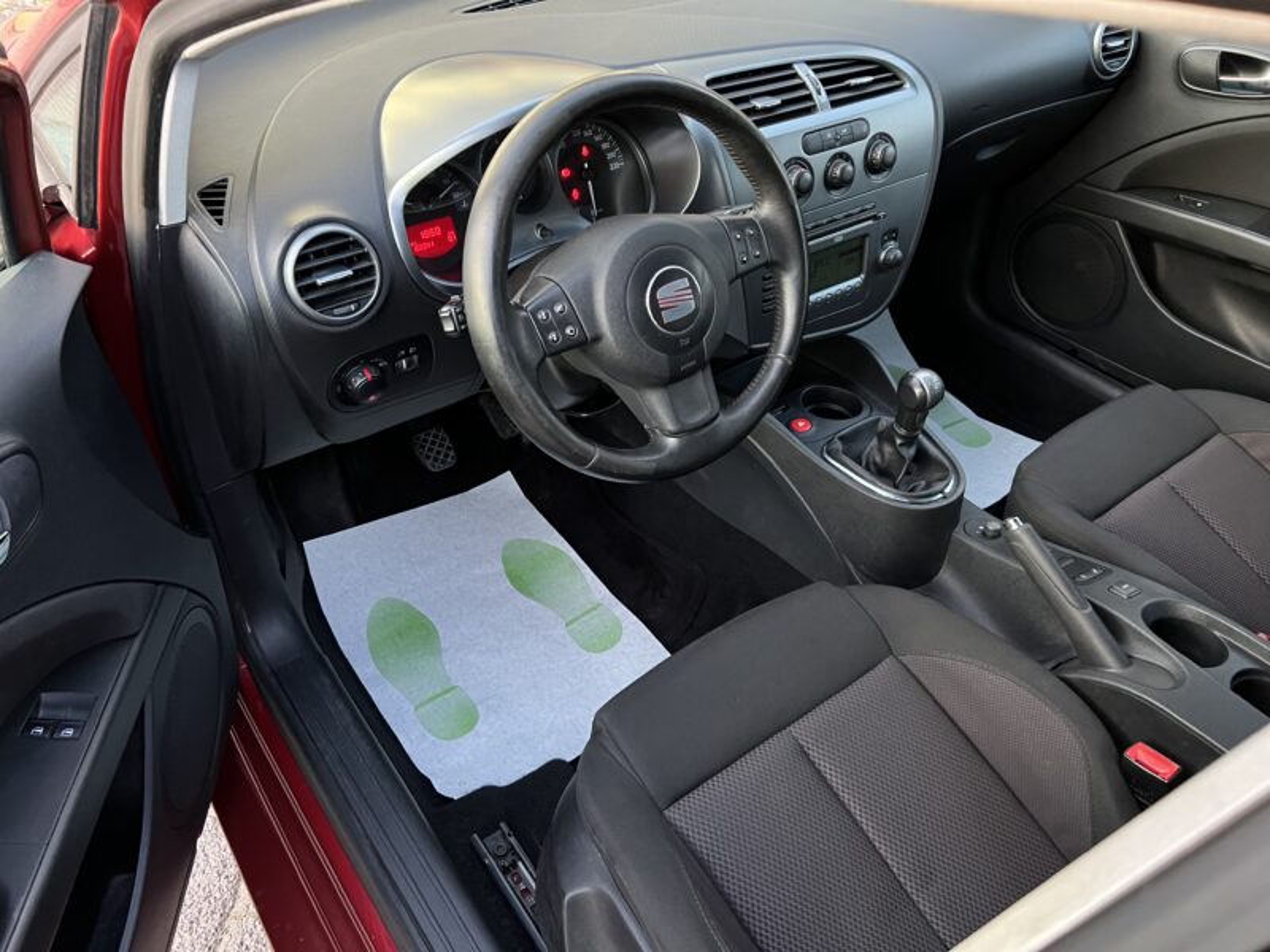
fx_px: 954
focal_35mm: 26
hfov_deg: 67.3
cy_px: 476
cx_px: 635
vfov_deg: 53.1
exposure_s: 1/50
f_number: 1.5
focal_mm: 5.7
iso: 500
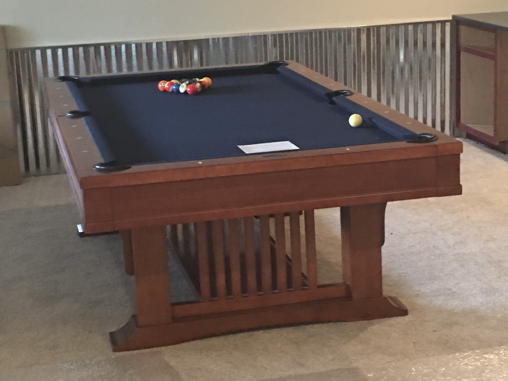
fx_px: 426
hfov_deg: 61.7
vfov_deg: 48.2
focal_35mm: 29
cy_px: 190
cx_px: 254
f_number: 2.2
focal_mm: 4.15
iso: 50
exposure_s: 1/4
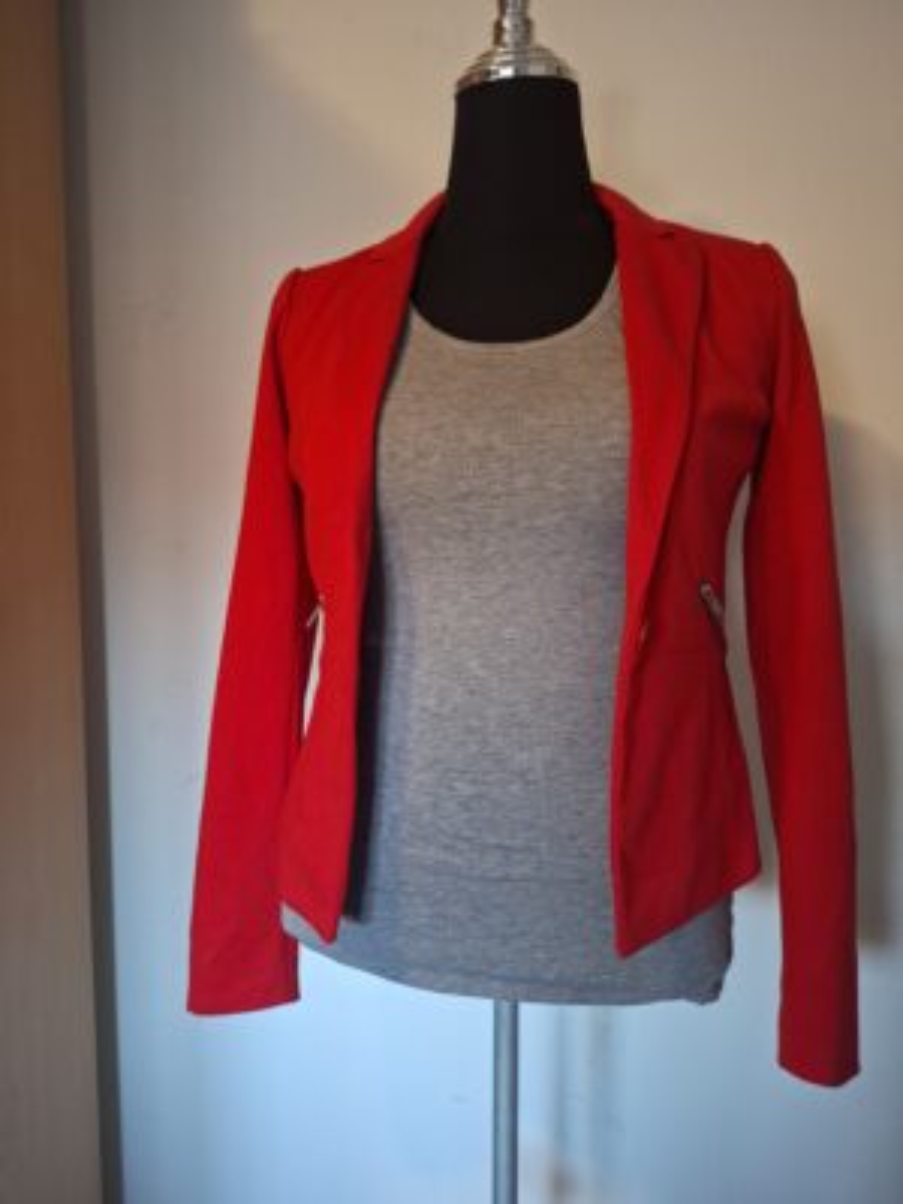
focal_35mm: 23
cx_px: 452
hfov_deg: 58.9
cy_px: 602
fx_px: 800
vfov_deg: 73.9
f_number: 1.8
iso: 320
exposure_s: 1/30
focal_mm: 5.54
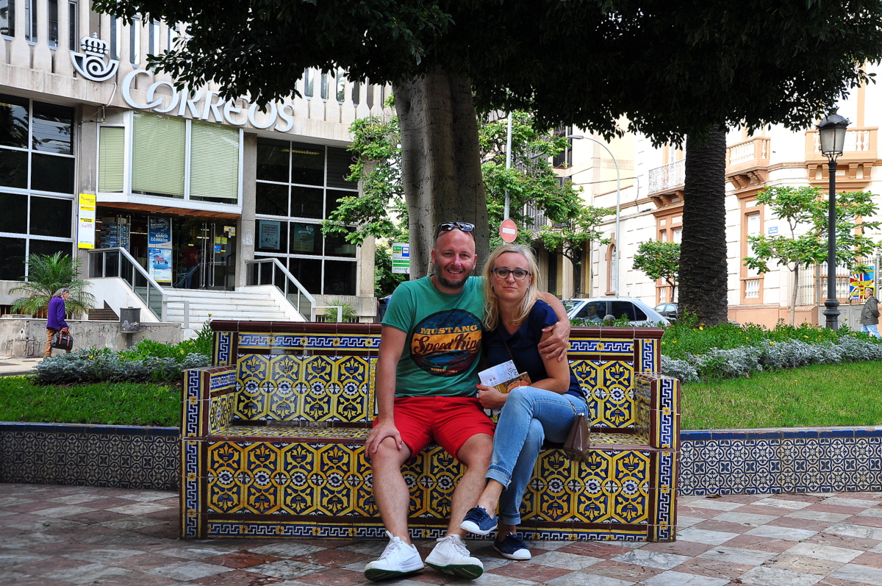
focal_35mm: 42
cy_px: 293
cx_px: 441
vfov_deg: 31.8
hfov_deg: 46.4
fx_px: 1028
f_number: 7.1
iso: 400
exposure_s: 1/200
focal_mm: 28
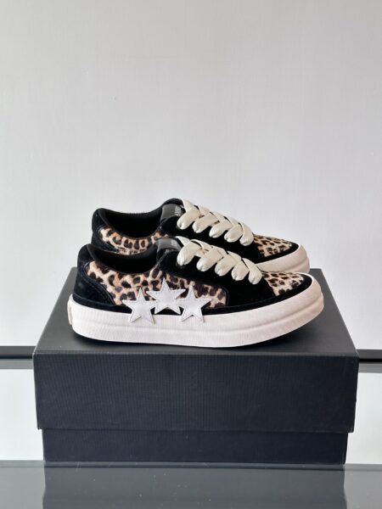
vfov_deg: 39.7
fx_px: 706
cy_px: 254
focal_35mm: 48
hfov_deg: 30.3
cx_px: 191
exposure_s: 1/143
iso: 80
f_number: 1.78
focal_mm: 6.86
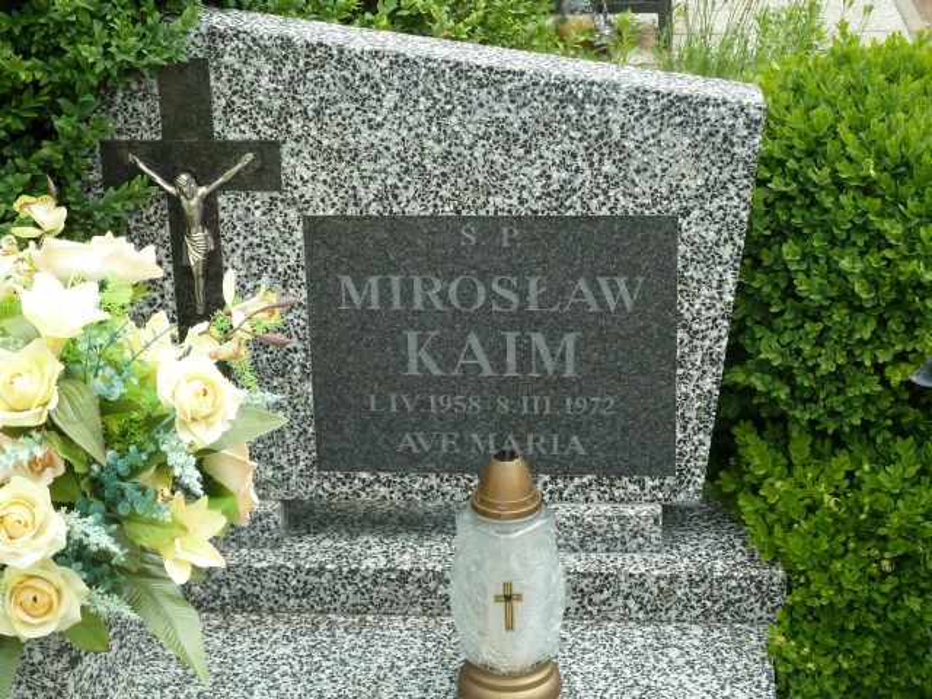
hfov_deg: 25.0
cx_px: 466
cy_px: 350
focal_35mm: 78
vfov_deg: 18.9
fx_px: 2100
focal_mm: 12.8
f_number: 4.2
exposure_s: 1/160
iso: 80
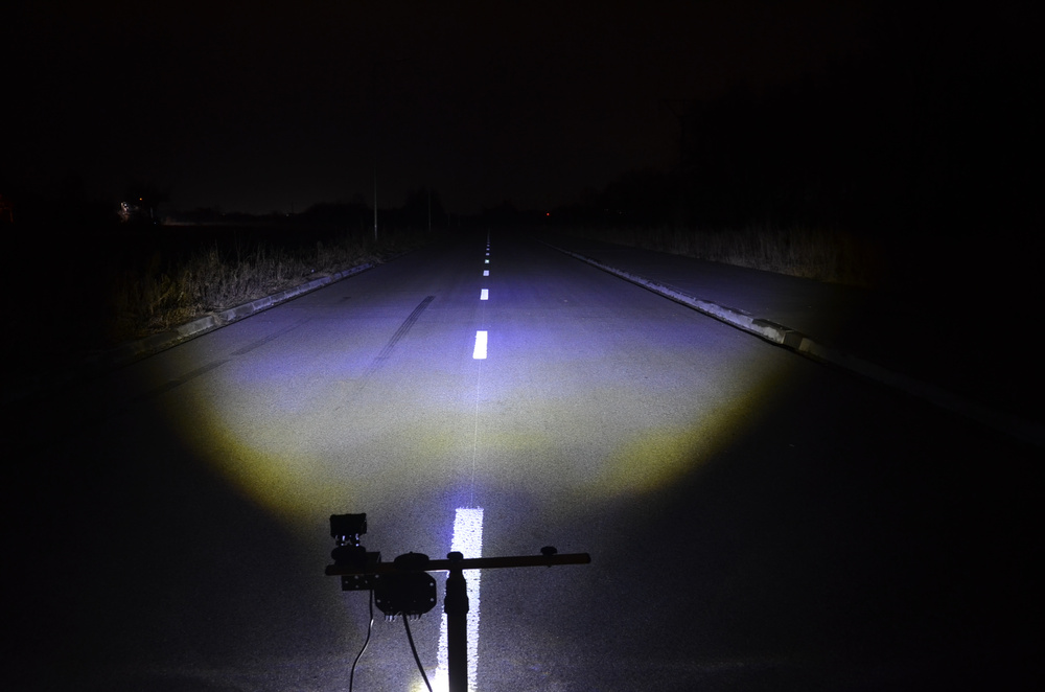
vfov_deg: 47.7
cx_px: 522
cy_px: 346
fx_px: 782
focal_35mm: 27
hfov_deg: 67.5
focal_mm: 18
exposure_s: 1/2.5
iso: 800
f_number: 4.5
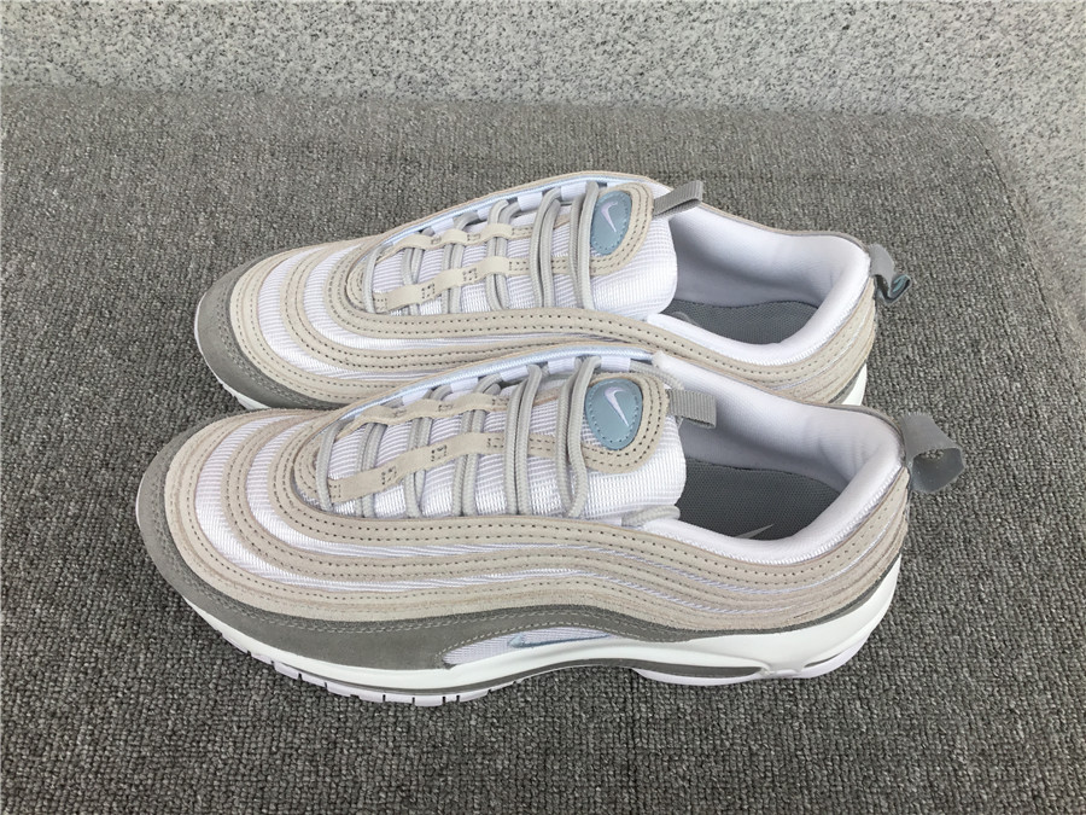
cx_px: 543
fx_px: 973
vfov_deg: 45.4
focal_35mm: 31
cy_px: 408
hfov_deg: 58.4
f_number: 2.4
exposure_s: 1/178
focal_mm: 3.3
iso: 25
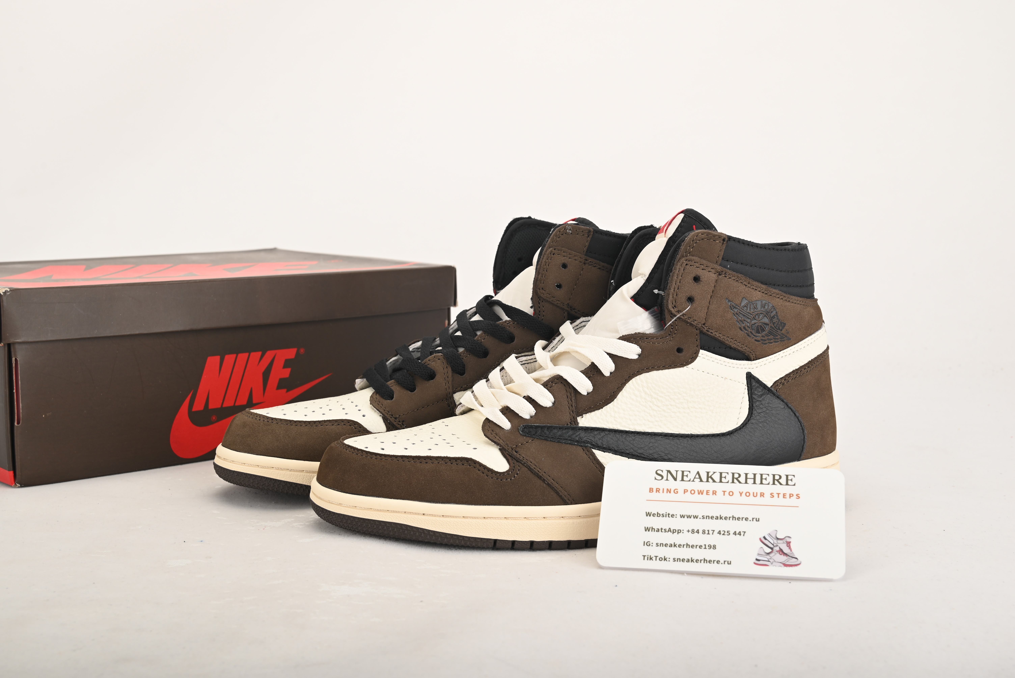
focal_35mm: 46
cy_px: 339
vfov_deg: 29.3
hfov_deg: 42.7
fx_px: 1297
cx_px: 508
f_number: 11
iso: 100
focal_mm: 46
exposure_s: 1/200
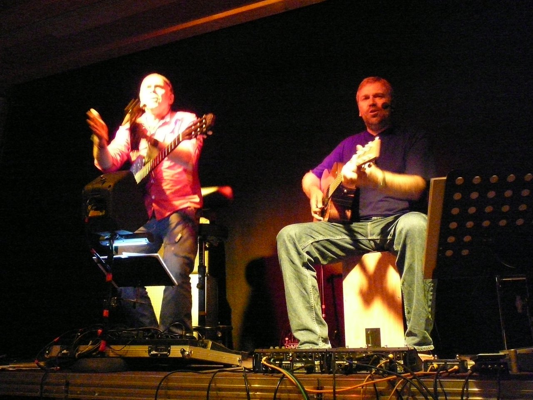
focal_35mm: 35
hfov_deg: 52.6
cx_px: 266
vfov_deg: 40.7
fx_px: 539
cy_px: 200
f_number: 2.8
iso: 800
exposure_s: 1/20
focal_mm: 5.2
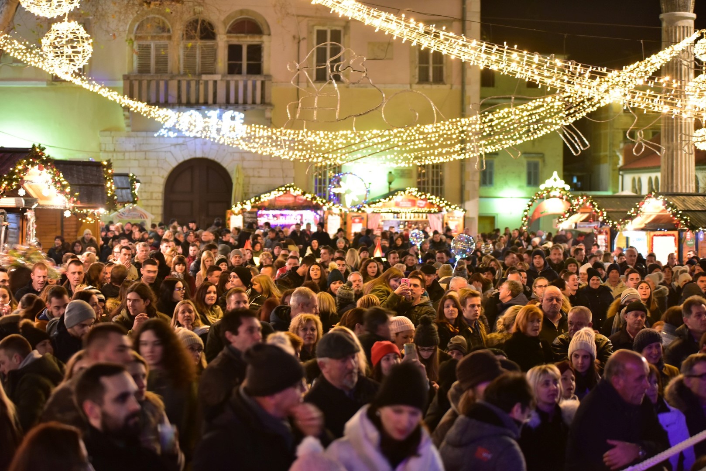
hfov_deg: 28.8
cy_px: 236
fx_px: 1373
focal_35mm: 70
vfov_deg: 19.5
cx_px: 353
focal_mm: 70
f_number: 2.8
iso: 2500
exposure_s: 1/15
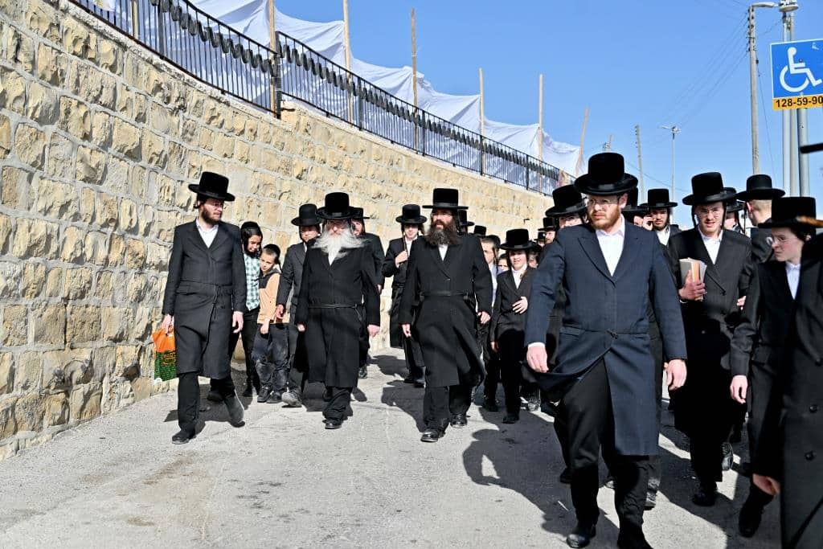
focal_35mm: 46
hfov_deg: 42.7
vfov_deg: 29.3
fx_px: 1052
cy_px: 274
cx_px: 412
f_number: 4
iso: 100
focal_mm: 46
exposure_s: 1/2500
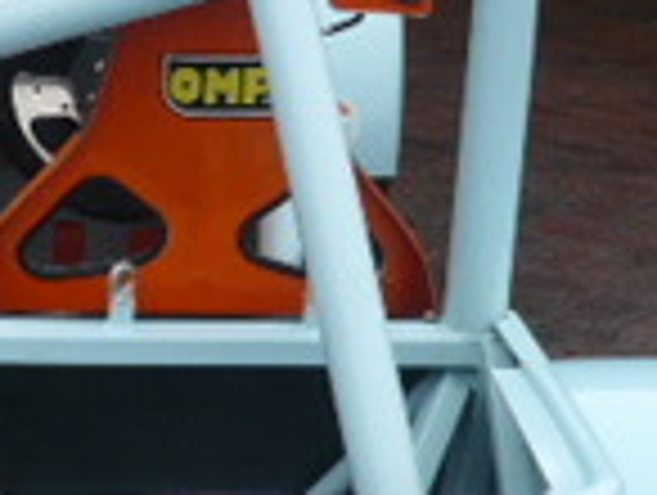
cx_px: -54
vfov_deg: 9.7
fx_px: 2909
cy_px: 270
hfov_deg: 12.7
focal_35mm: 153
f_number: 2.8
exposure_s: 1/125
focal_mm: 5.8
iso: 100
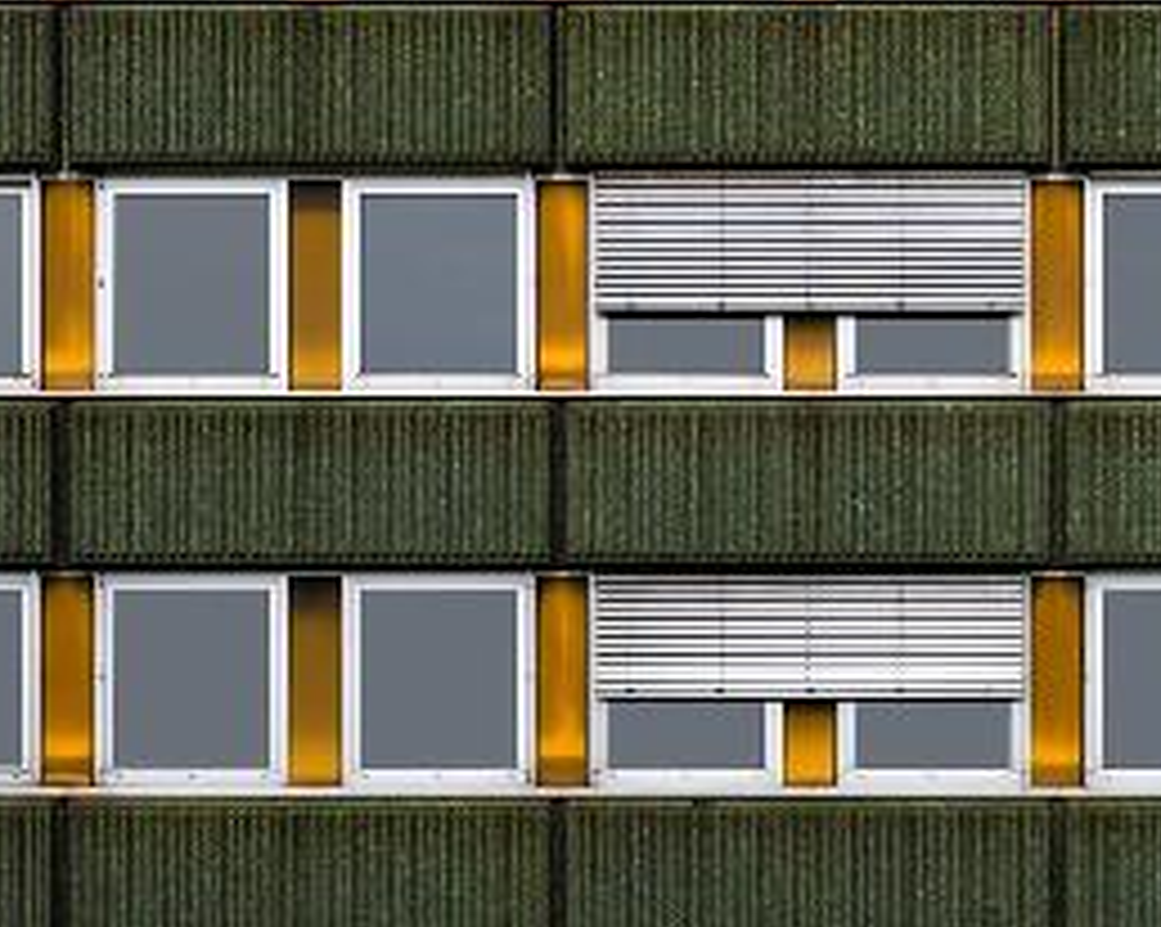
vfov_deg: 19.8
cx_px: 806
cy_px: 279
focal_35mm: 77
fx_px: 2644
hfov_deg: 24.6
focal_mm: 31.5
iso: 250
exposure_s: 1/160
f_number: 7.1
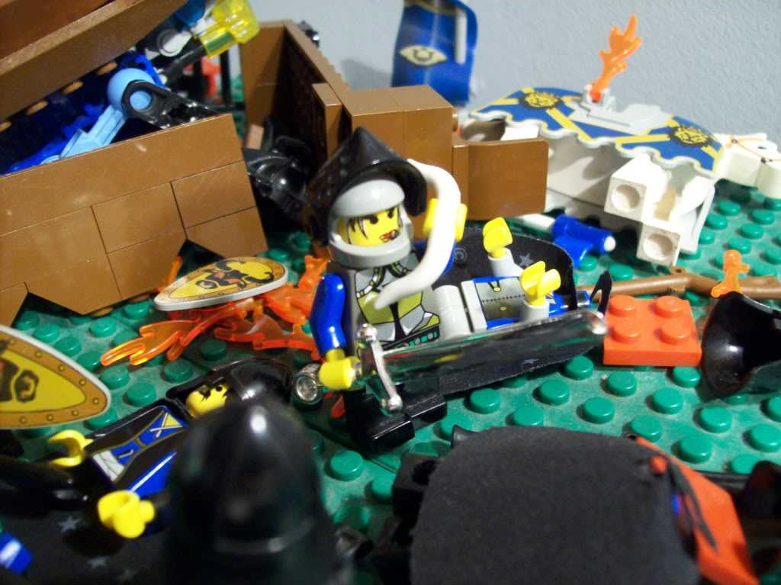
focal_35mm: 36
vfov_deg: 39.6
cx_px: 390
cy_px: 292
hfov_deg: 51.4
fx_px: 812
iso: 200
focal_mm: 6
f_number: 2.7
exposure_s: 1/8
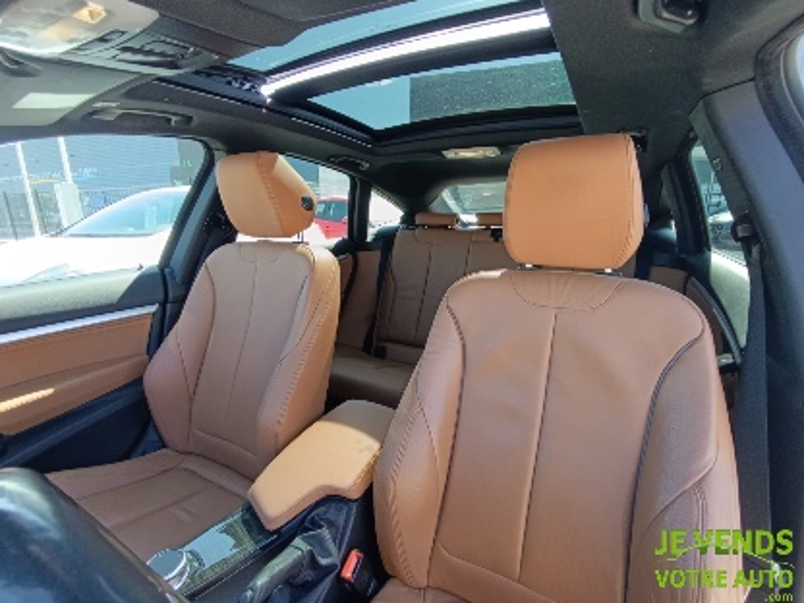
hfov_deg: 94.5
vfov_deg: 78.1
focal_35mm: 16
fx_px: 372
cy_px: 302
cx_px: 402
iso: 125
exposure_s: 1/100
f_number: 2.2
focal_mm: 1.65
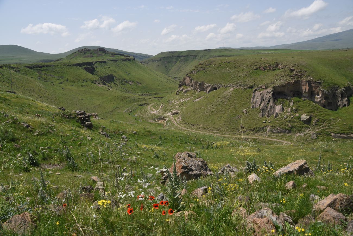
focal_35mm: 50
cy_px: 118
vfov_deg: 27.0
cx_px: 176
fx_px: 490
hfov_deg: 39.6
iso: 125
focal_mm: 50
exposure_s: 1/400
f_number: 8
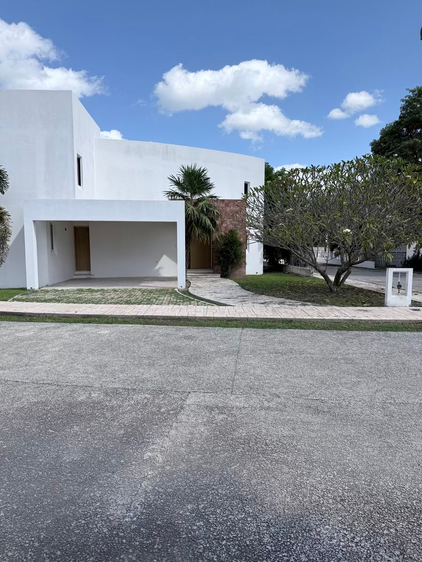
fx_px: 390
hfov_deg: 56.8
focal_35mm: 24
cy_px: 281
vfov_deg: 71.6
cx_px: 211
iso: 80
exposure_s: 1/5319
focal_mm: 6.76
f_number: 1.78
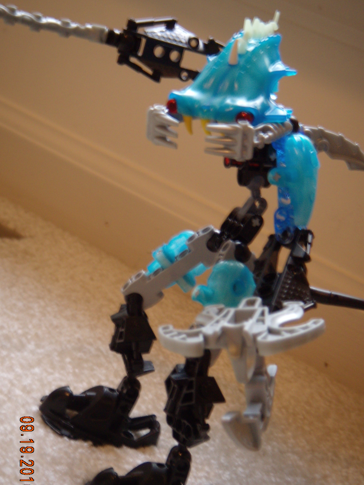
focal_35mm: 86
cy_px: 253
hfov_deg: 17.2
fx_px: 1206
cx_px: 182
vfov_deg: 22.8
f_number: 4
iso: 100
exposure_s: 1/6.24
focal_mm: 13.2
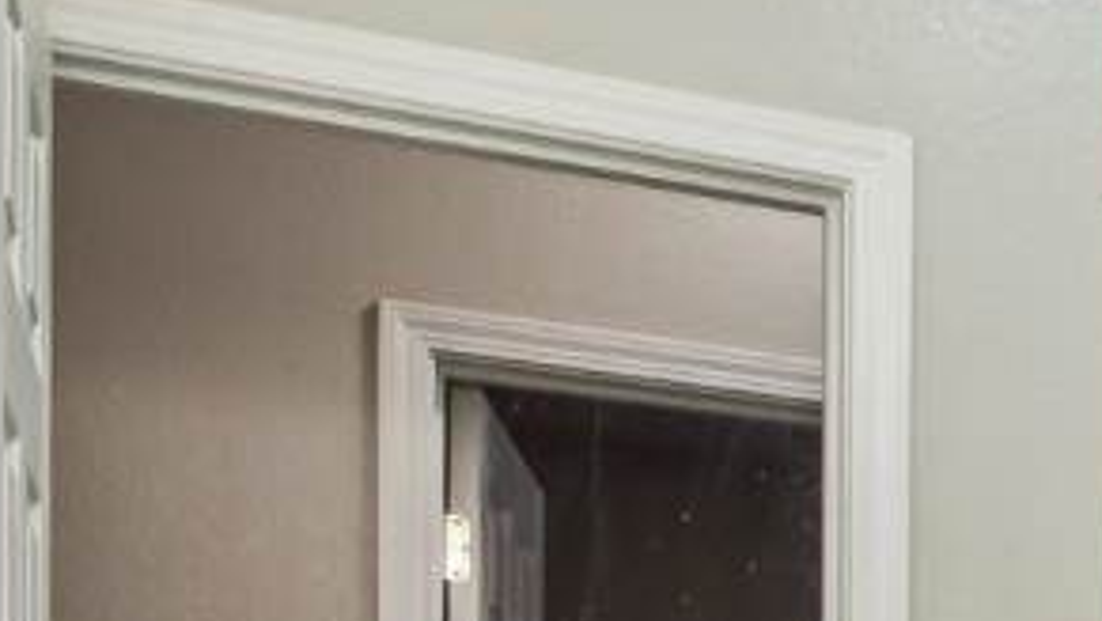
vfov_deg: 13.6
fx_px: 2368
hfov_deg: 18.6
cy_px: 1055
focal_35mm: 81
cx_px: 2117
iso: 100
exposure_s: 1/4
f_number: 8
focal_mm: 10
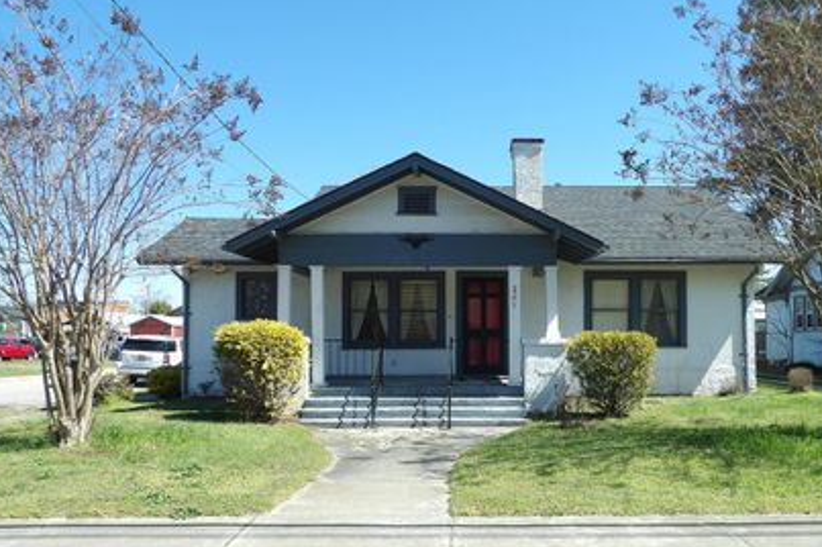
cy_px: 344
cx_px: 471
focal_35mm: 31
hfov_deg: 60.1
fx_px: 707
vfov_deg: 41.9
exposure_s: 1/629
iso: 100
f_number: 3.2
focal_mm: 4.3
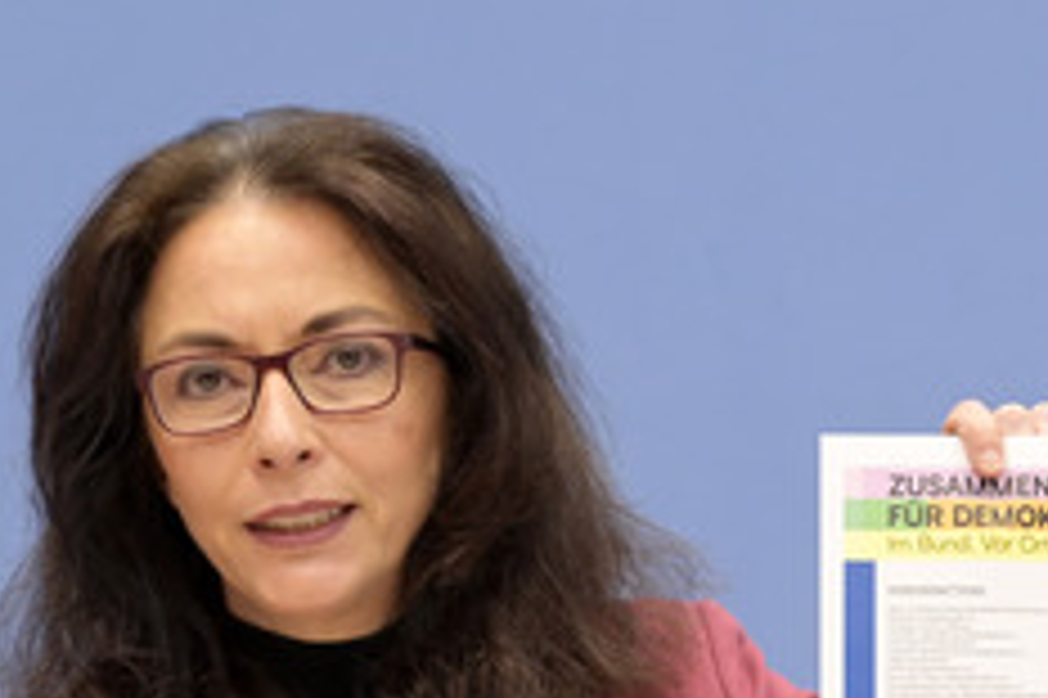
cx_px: 681
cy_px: 657
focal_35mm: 178
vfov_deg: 7.7
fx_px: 5178
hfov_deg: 11.5
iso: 5000
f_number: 5.6
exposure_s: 1/320
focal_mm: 92
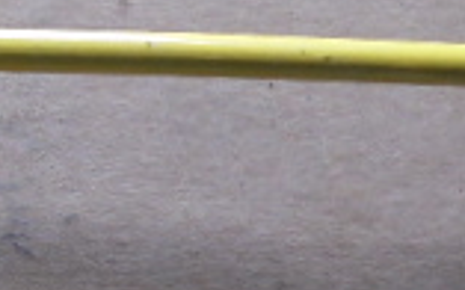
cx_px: -169
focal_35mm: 112
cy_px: 260
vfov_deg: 11.6
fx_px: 1419
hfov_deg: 17.3
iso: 200
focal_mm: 4.6
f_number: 3.5
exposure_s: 1/30
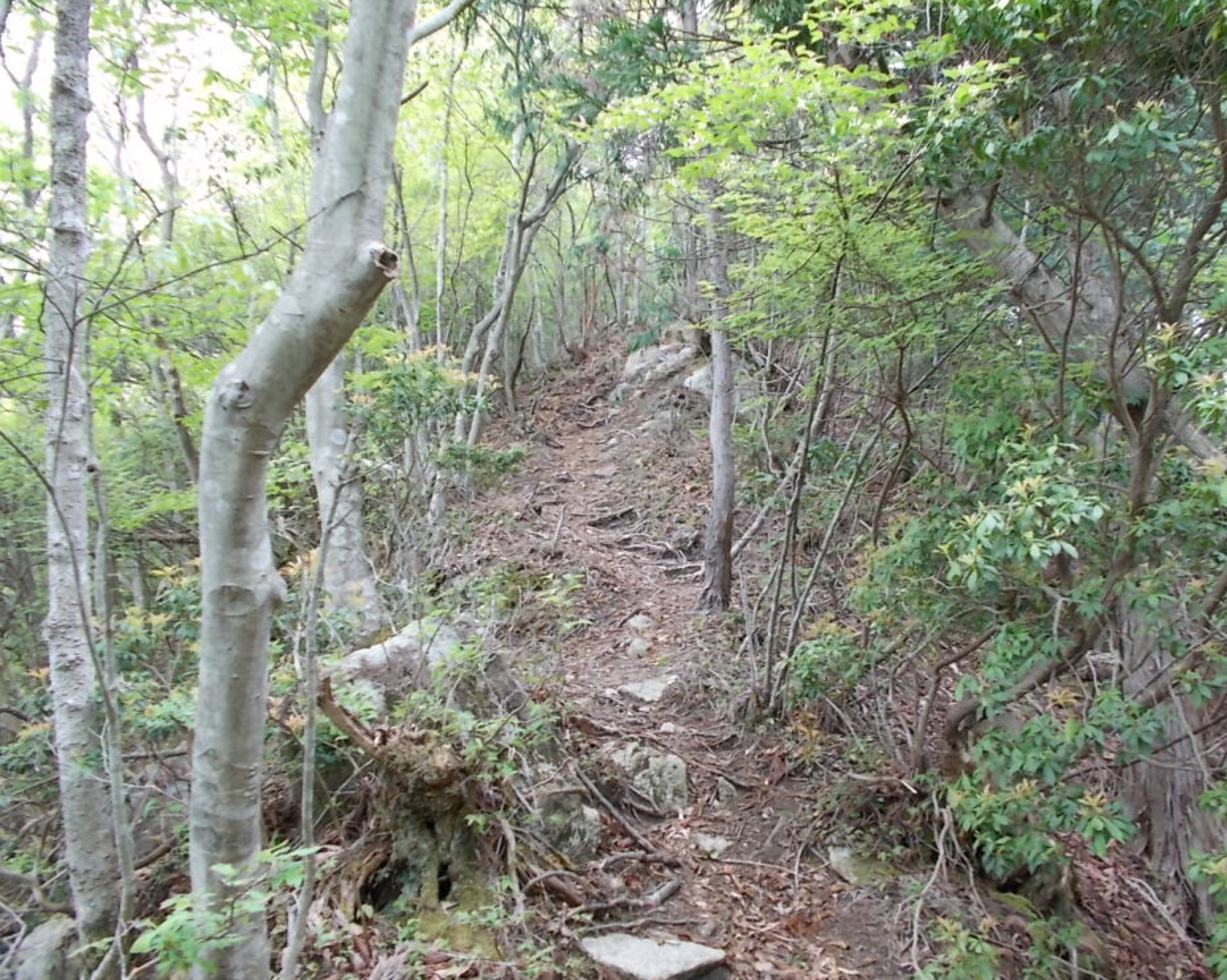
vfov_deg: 51.5
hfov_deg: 62.1
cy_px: 489
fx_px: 1017
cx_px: 676
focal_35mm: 28
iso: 125
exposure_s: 1/25
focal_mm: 4.6
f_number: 3.2
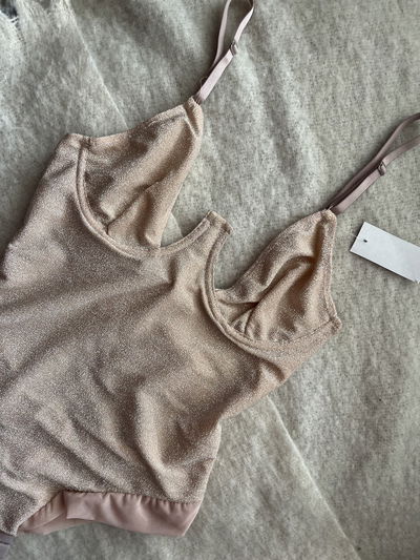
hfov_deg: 53.1
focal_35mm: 26
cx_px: 210
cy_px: 280
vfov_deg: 67.3
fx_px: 420
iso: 125
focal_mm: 5.1
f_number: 1.6
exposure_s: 1/96
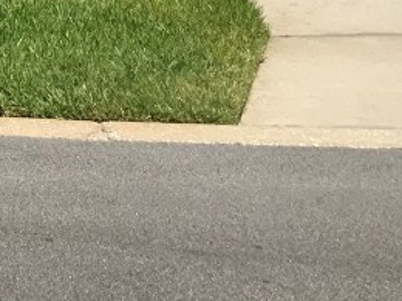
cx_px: -158
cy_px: -281
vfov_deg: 11.8
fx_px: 1324
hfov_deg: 16.1
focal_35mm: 114
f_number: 1.8
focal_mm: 3
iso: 20
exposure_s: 1/2427
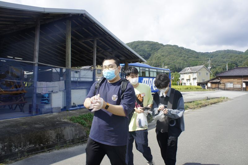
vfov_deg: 47.9
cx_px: 124
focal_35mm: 27
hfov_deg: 67.4
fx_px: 186
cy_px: 82
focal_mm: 18
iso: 200
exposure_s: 1/125
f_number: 11
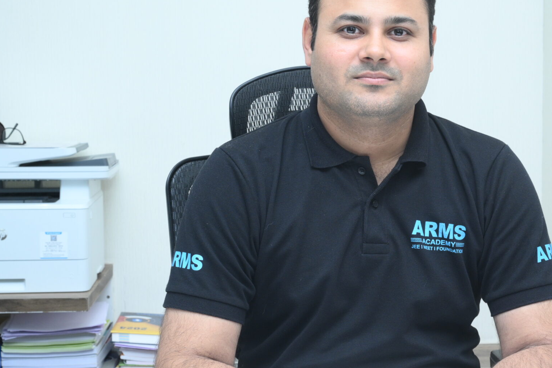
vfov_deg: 20.3
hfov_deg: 29.8
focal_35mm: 67
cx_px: 378
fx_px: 1027
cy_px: 200
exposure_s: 1/125
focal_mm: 40
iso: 1000
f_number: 8
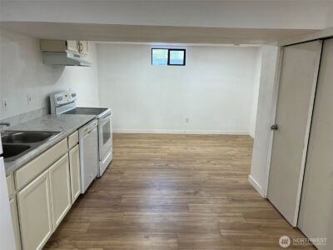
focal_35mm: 26
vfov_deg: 53.1
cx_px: 166
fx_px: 250
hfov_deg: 67.3
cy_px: 125
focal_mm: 5.7
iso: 125
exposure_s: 1/120
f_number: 1.5
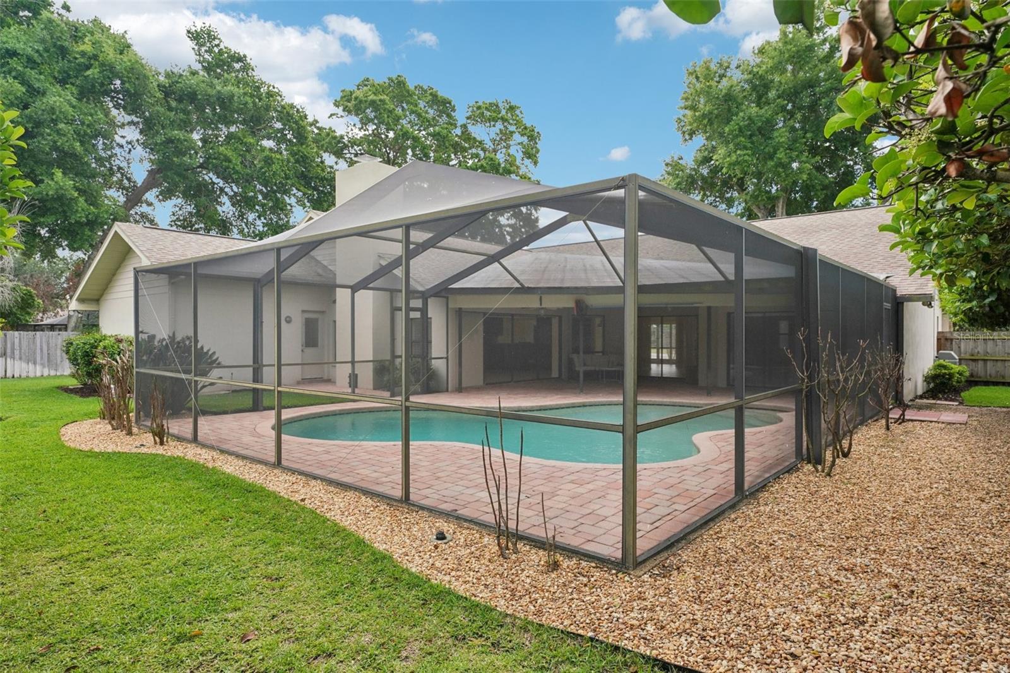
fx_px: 589
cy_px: 336
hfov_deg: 81.2
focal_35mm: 21
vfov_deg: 59.5
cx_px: 505
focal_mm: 21
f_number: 8
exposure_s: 1/640
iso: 800
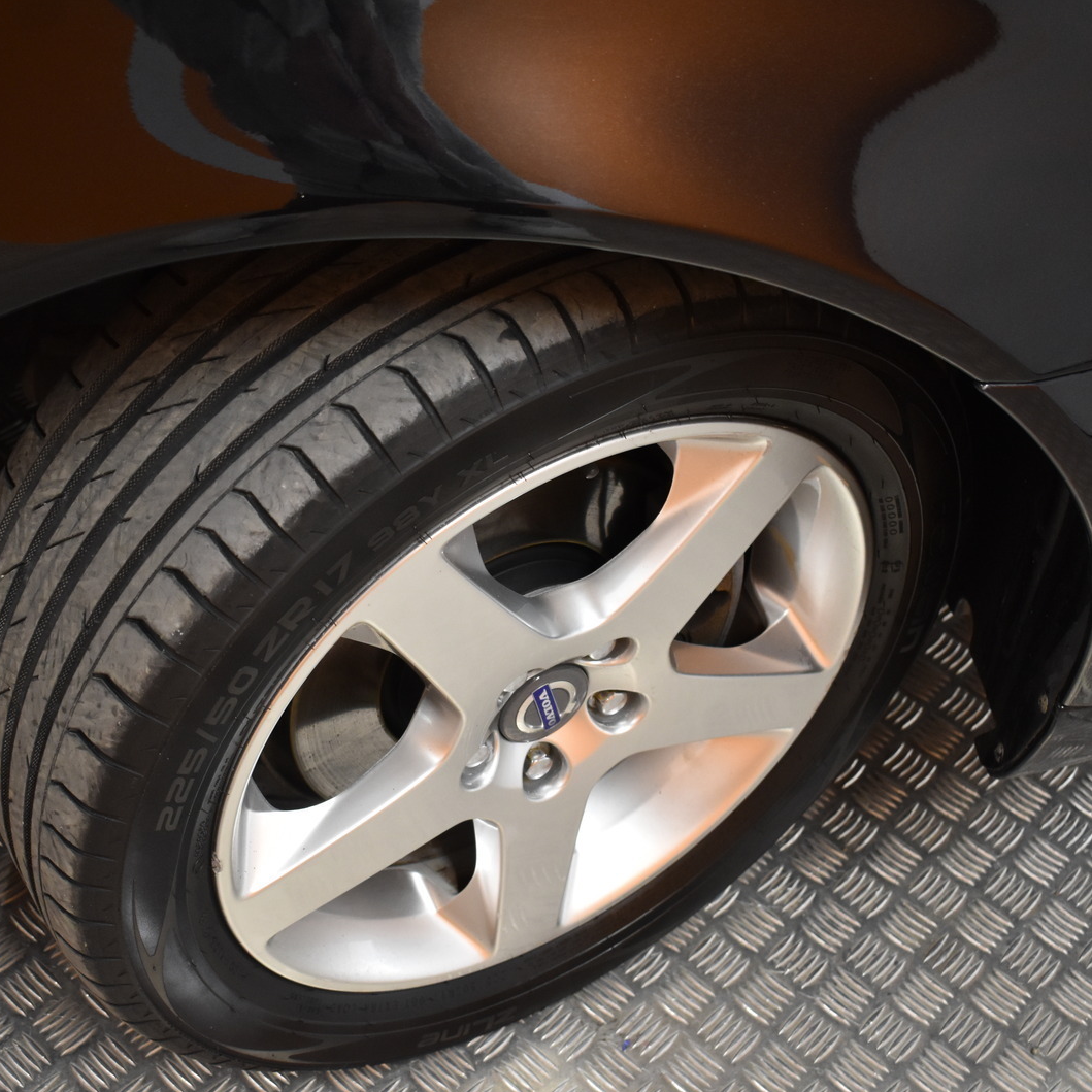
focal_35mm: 53
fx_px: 1879
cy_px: 556
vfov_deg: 32.4
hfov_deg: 32.3
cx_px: 444
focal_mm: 27
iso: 1250
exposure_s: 1/40
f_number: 4
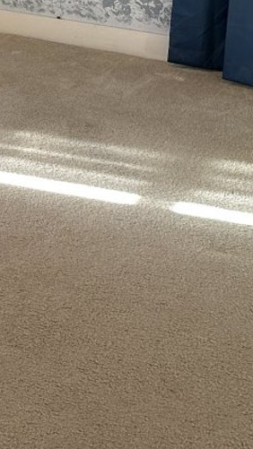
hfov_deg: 14.2
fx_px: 942
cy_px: -56
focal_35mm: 79
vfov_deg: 24.8
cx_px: -143
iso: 200
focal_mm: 6.86
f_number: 1.78
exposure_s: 1/60
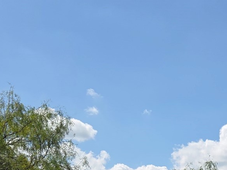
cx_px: 265
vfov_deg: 16.3
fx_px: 531
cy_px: 267
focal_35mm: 81
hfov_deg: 22.4
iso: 80
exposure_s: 1/7891
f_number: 1.8
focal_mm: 5.4
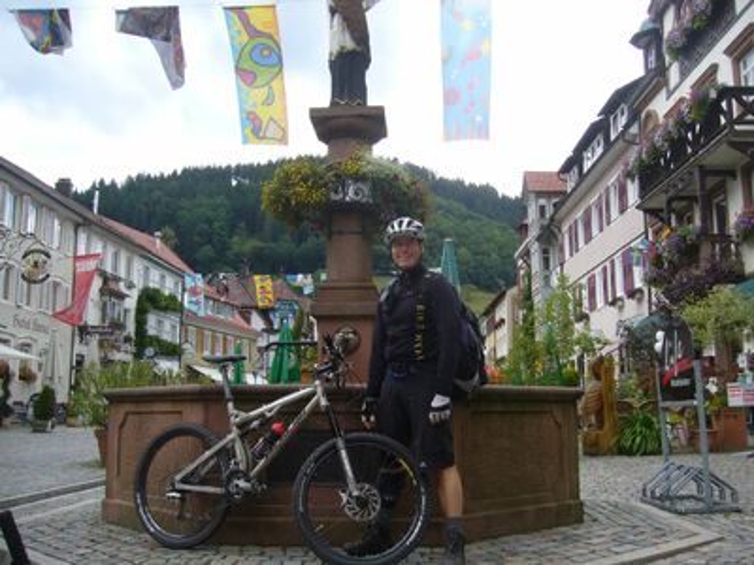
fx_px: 762
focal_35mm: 35
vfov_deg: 40.7
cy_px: 282
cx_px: 377
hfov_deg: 52.6
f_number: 2.8
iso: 80
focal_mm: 5.8
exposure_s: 1/250
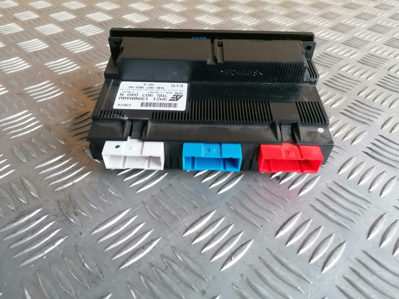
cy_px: 150
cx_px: 200
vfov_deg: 51.4
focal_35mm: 27
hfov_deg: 65.3
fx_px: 311
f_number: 1.8
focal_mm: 4.75
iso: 320
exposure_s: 1/25
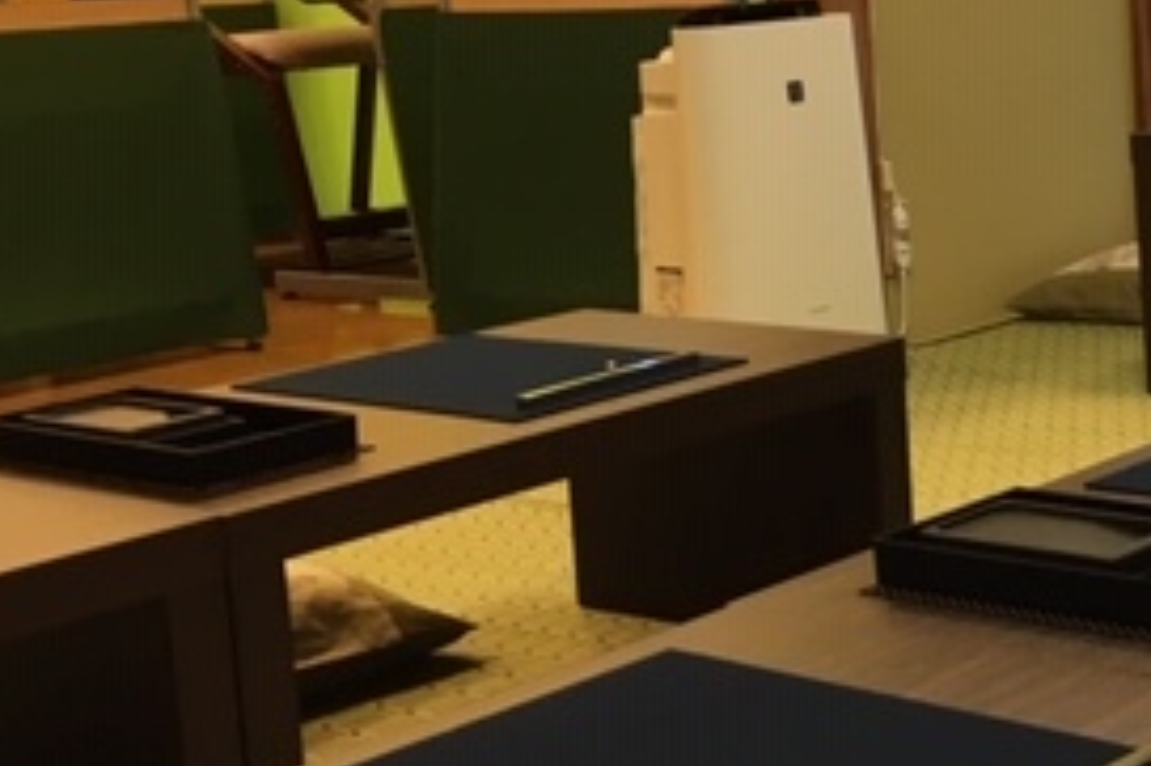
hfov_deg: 26.9
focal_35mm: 71
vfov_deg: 19.1
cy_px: 279
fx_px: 2269
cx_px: 1155
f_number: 2.2
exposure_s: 1/30
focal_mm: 4.15
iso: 50
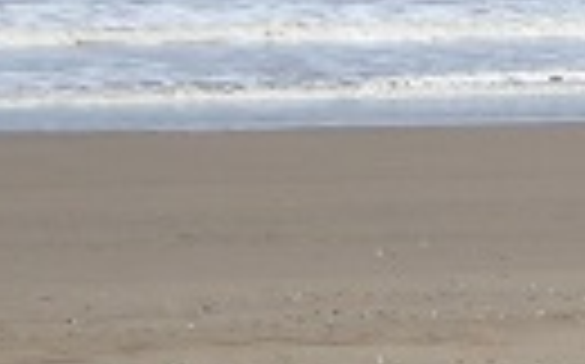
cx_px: 1472
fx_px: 6977
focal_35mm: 438
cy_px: 584
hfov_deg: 4.7
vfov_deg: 3.0
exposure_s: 1/1000
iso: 100
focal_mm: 11.7
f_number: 4.4
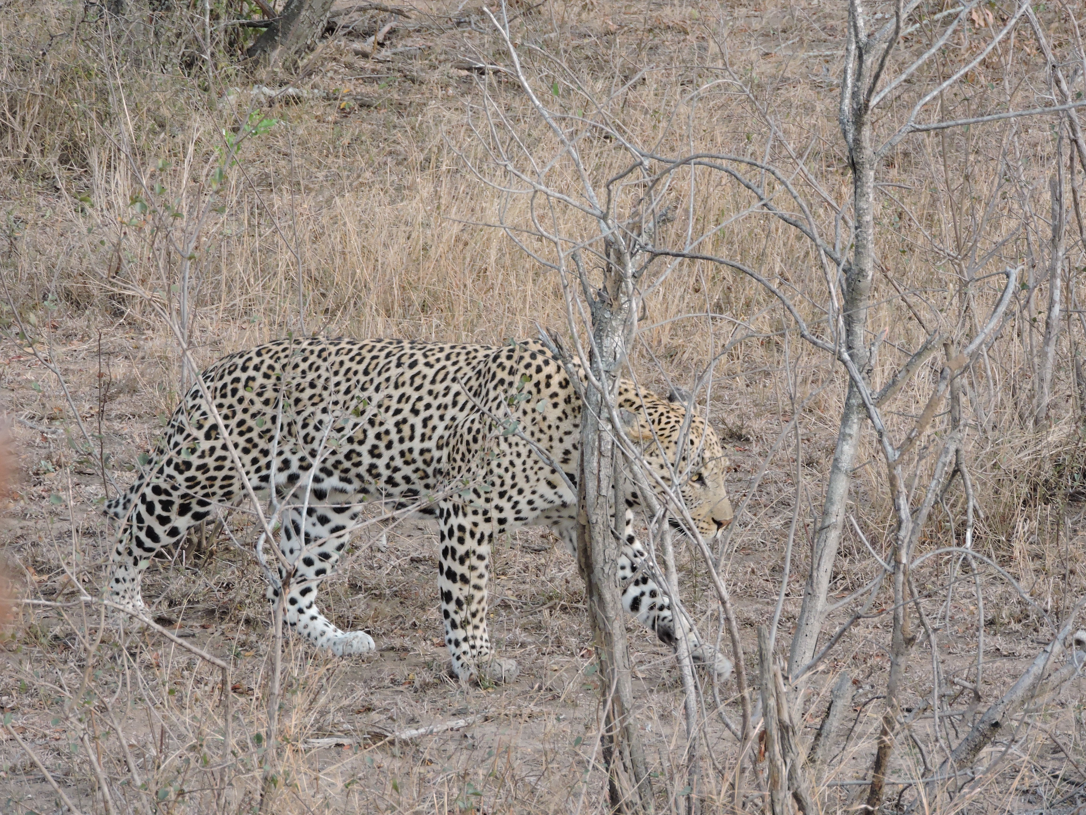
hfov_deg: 9.9
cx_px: 543
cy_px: 408
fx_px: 6275
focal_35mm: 200
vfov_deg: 7.4
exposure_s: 1/320
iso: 400
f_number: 4.6
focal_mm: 35.7
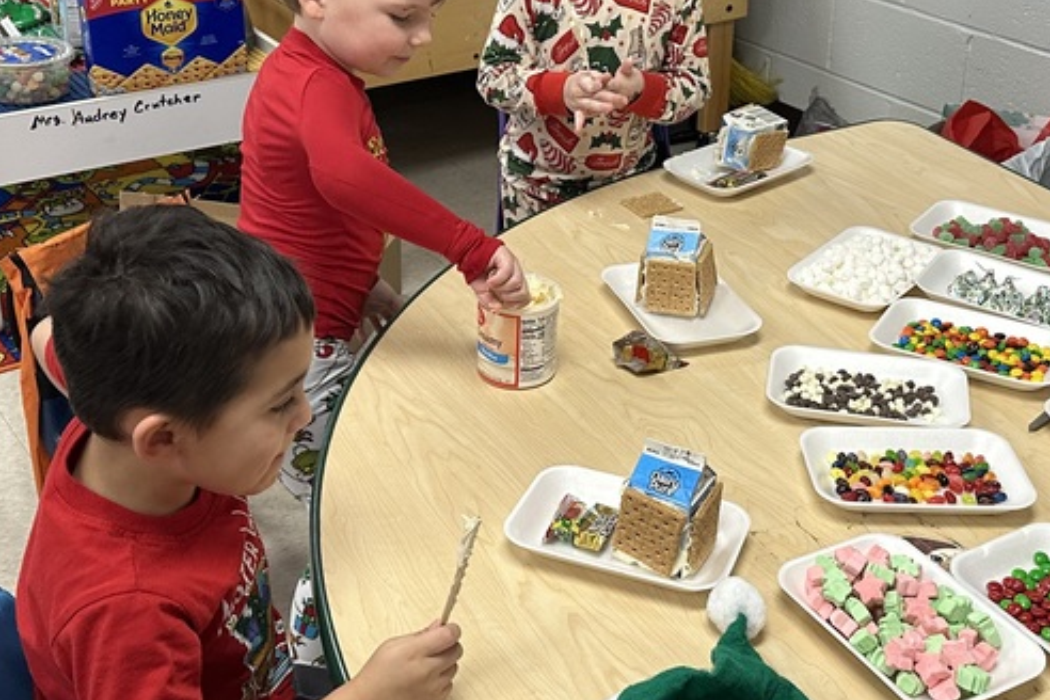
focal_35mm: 52
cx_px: 578
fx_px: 1517
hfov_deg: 38.2
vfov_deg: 25.8
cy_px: 228
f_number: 1.78
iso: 200
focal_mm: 6.86
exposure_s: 1/120
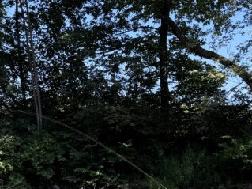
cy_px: 219
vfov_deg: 18.3
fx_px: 560
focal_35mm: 77
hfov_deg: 25.2
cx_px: 77
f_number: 1.78
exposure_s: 1/955
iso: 80
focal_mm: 6.76
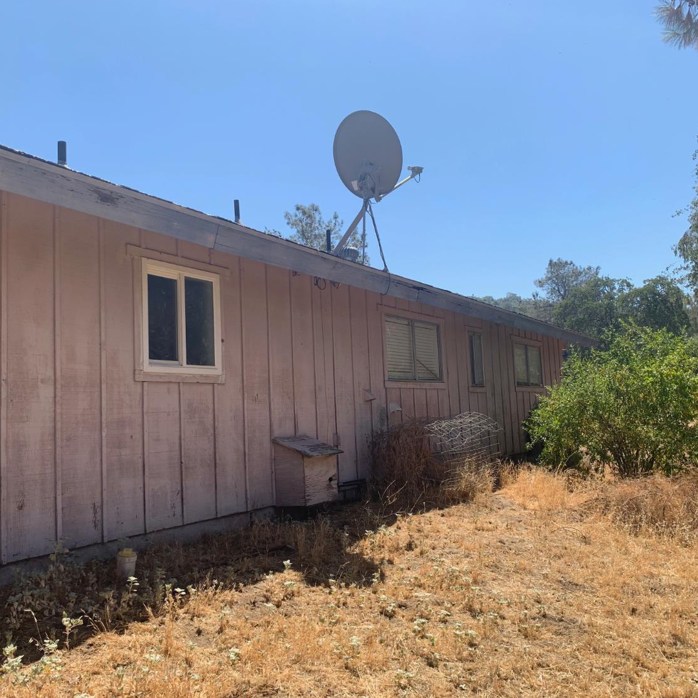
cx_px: 345
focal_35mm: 31
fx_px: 707
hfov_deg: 52.5
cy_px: 349
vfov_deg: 52.5
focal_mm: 4.25
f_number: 1.8
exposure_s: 1/1560
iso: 25
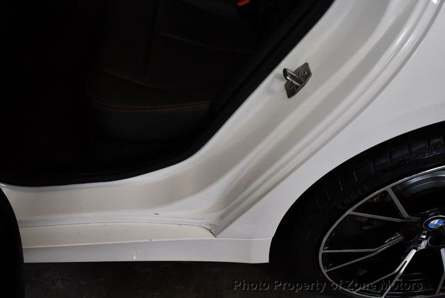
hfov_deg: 53.1
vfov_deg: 37.0
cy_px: 149
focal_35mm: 36
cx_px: 222
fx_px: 446
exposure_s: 1/250
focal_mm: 18
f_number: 3.5
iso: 500
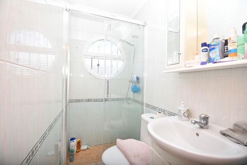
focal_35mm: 15
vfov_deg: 77.3
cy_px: 82
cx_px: 124
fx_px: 103
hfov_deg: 100.4
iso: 250
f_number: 5.6
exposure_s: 1/250
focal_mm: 10
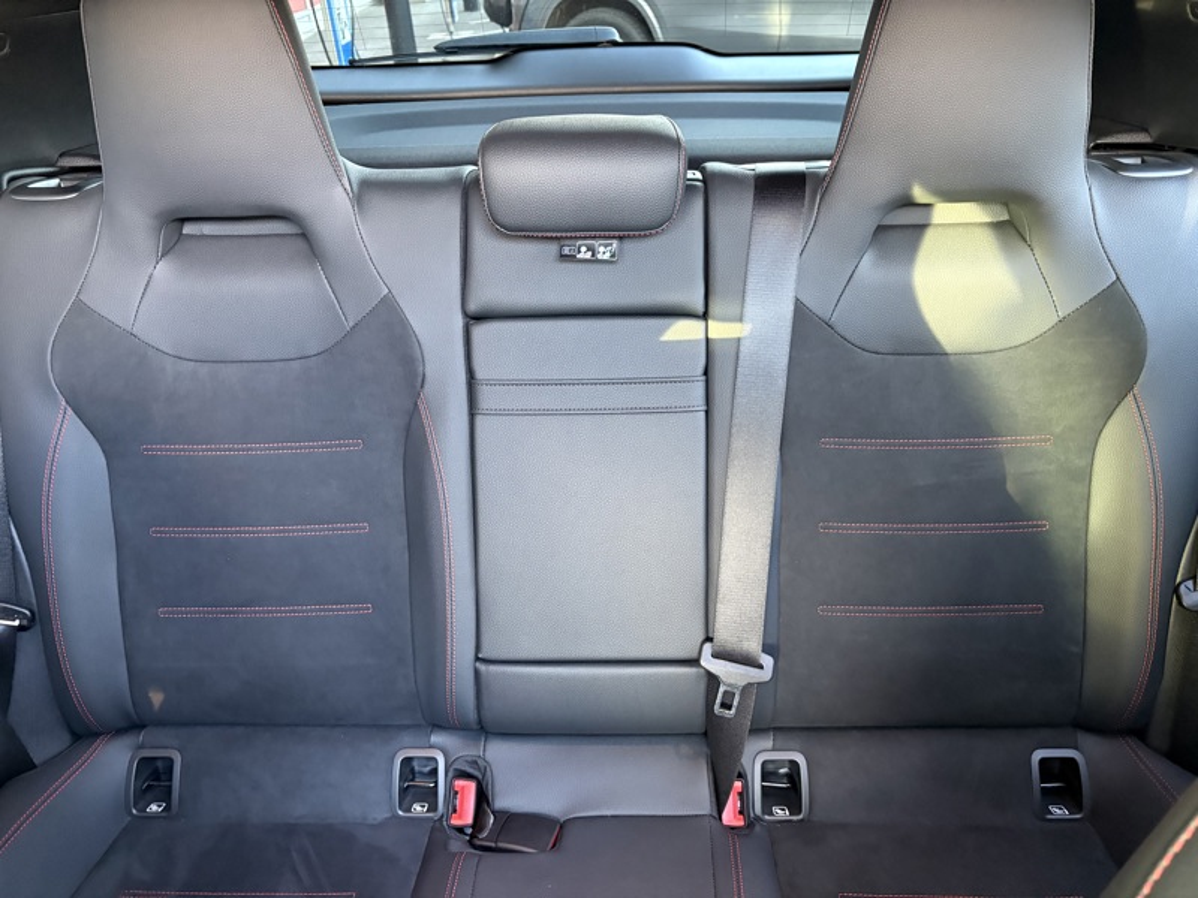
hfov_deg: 67.3
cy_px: 449
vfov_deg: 53.1
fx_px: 900
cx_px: 599
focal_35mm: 26
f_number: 1.6
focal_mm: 5.96
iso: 640
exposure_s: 1/39
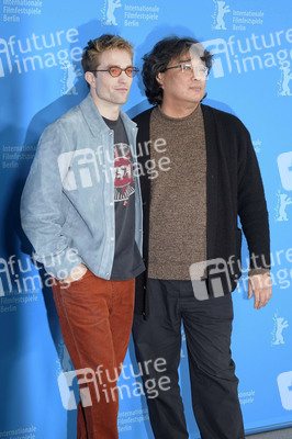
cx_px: 146
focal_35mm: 72
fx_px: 877
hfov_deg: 18.9
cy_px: 220
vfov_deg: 28.1
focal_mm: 72
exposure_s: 1/100
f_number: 5.6
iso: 2000
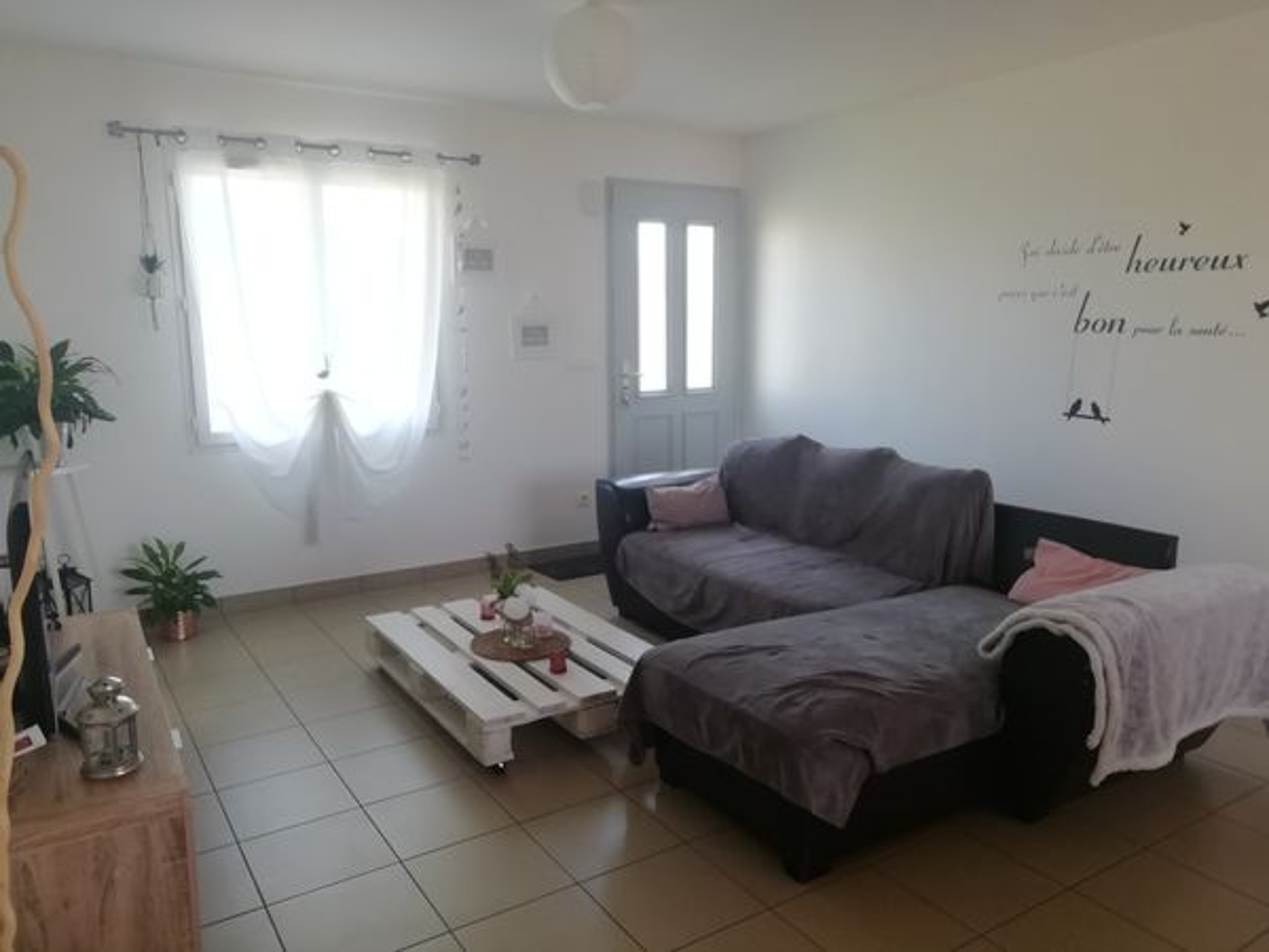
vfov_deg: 53.1
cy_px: 476
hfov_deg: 67.3
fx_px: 953
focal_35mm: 26
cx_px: 634
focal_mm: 3.21
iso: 80
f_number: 2.2
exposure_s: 1/33.3
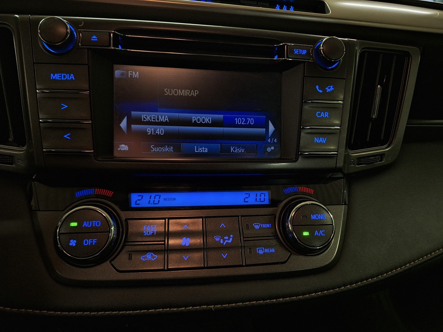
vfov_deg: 58.9
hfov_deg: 73.9
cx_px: 222
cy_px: 166
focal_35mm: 23
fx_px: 294
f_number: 1.8
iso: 200
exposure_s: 1/33
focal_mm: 5.54
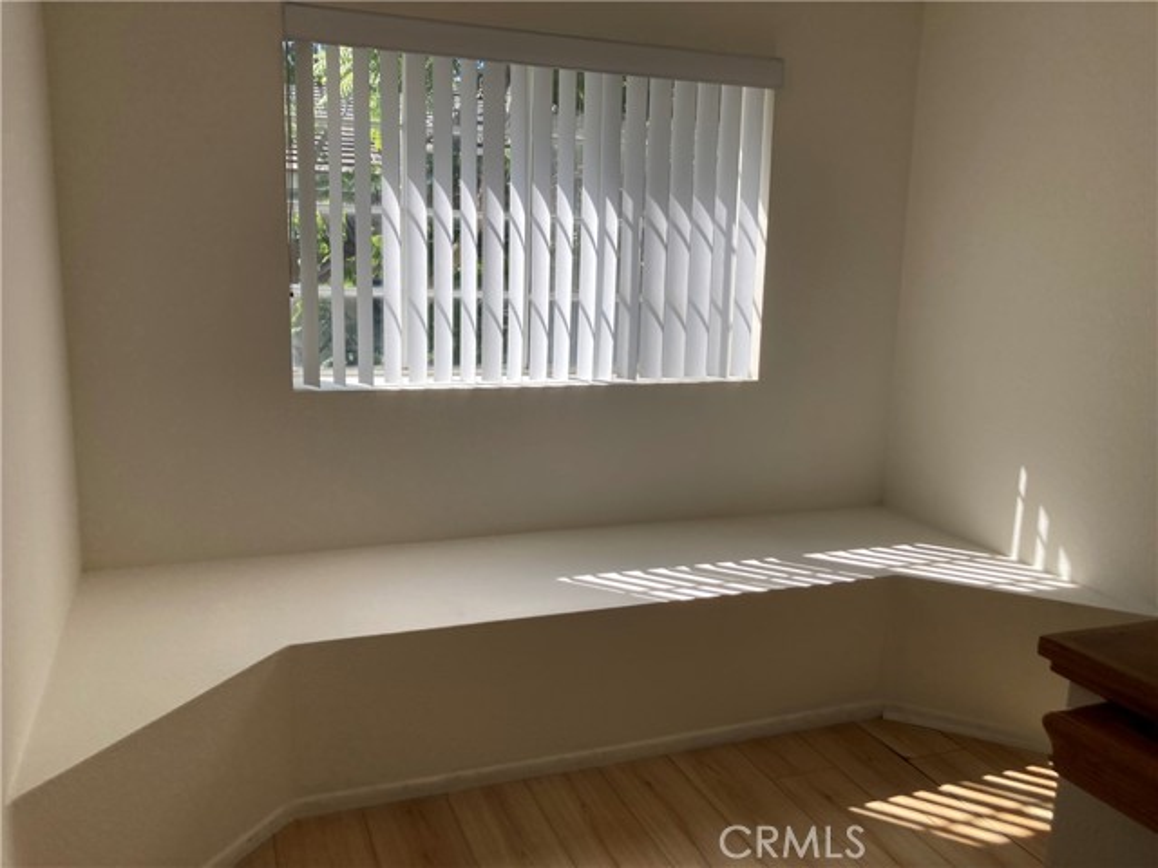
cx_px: 579
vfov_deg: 49.7
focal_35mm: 28
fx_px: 937
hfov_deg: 63.4
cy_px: 434
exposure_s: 1/510
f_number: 1.8
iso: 20
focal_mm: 3.99
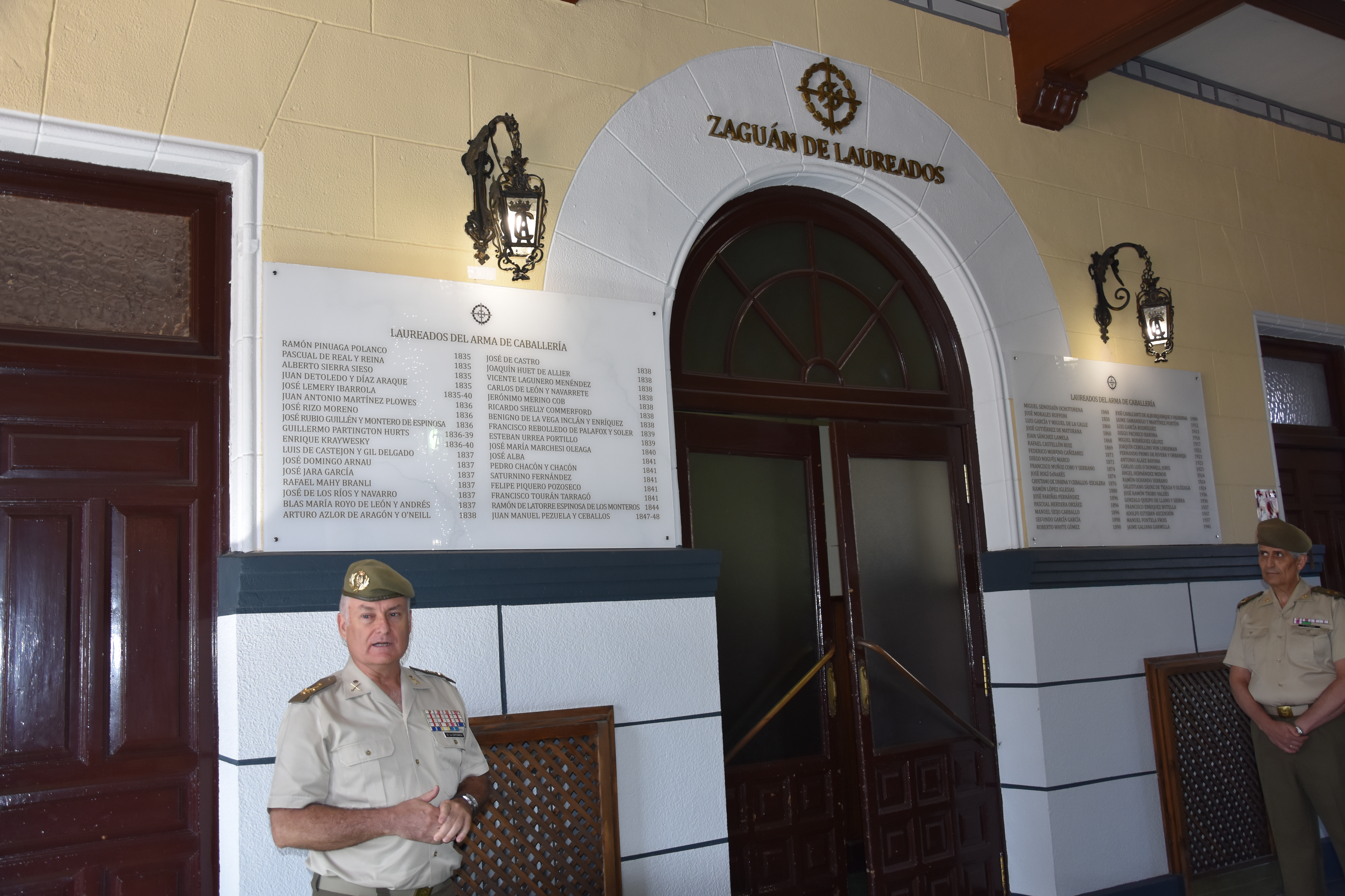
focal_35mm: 33
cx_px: 672
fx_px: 1233
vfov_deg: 40.0
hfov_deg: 57.2
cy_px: 448
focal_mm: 22
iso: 500
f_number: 4.5
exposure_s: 1/100
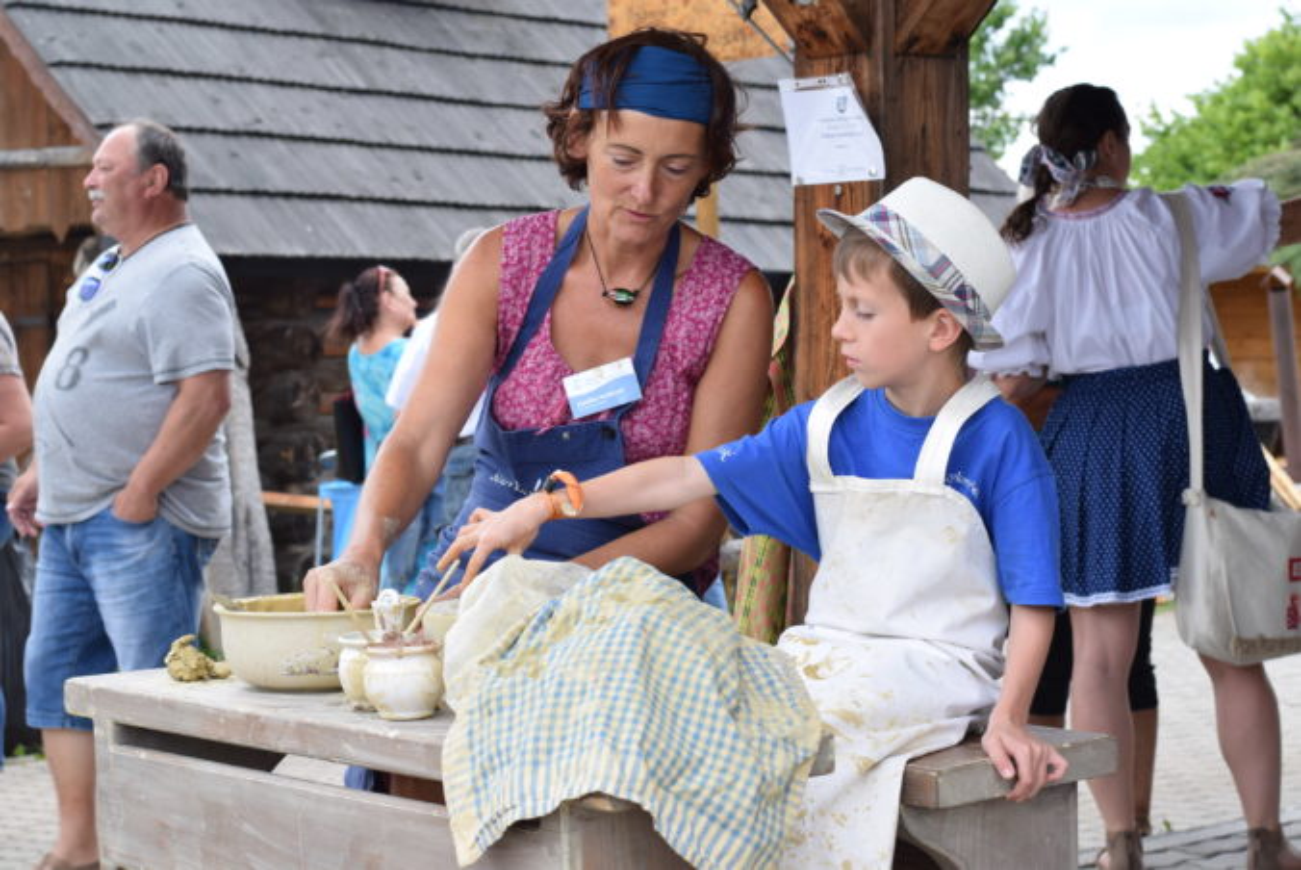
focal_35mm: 75
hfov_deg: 27.0
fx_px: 2713
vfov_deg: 18.2
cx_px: 650
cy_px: 435
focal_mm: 50
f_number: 6.3
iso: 100
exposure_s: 1/100
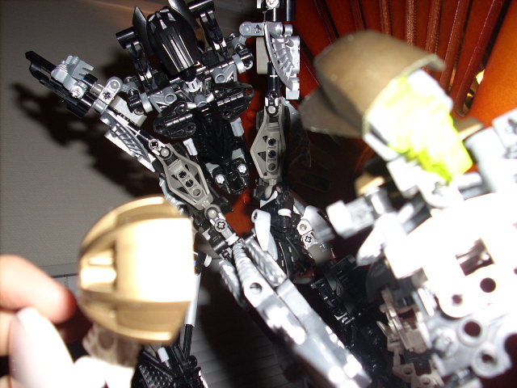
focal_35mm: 37
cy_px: 194
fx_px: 553
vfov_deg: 38.7
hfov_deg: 50.1
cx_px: 258
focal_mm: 6.2
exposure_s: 1/60
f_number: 2.8
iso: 64
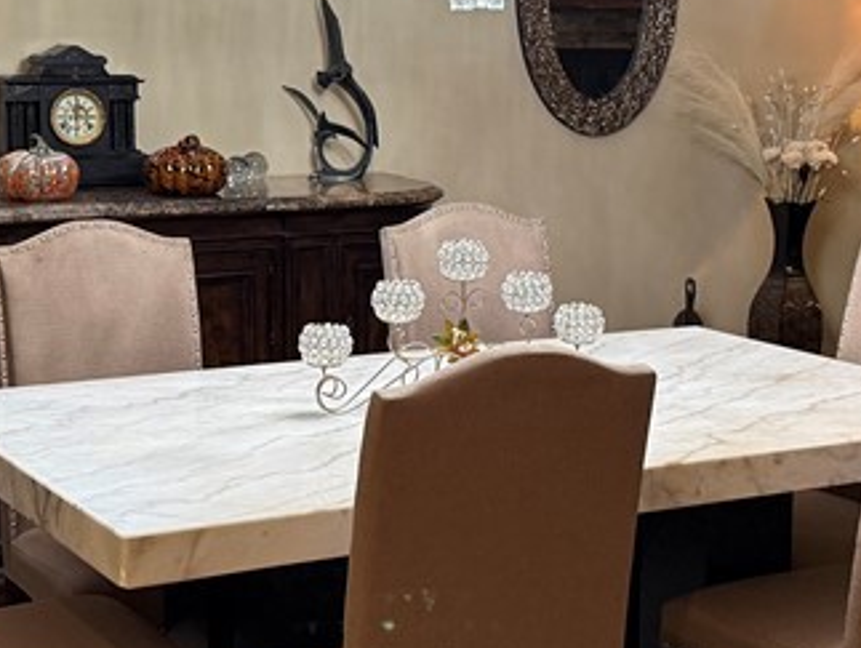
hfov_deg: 25.6
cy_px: 256
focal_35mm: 76
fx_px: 1892
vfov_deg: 19.4
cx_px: 434
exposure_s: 1/60
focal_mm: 6.76
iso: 320
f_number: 1.78
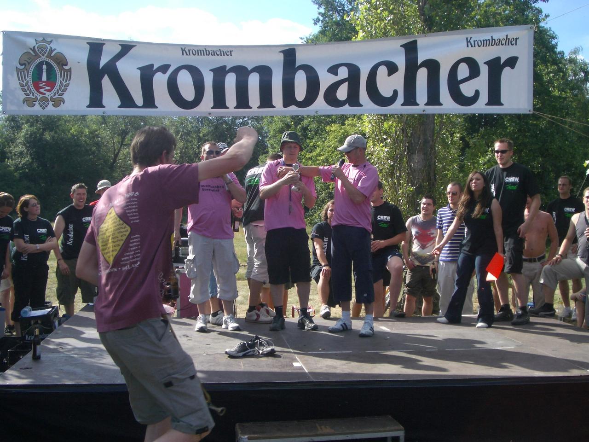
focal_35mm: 41
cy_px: 221
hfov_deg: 45.8
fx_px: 698
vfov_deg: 35.1
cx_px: 294
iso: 50
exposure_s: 1/250
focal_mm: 6.8
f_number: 4.6
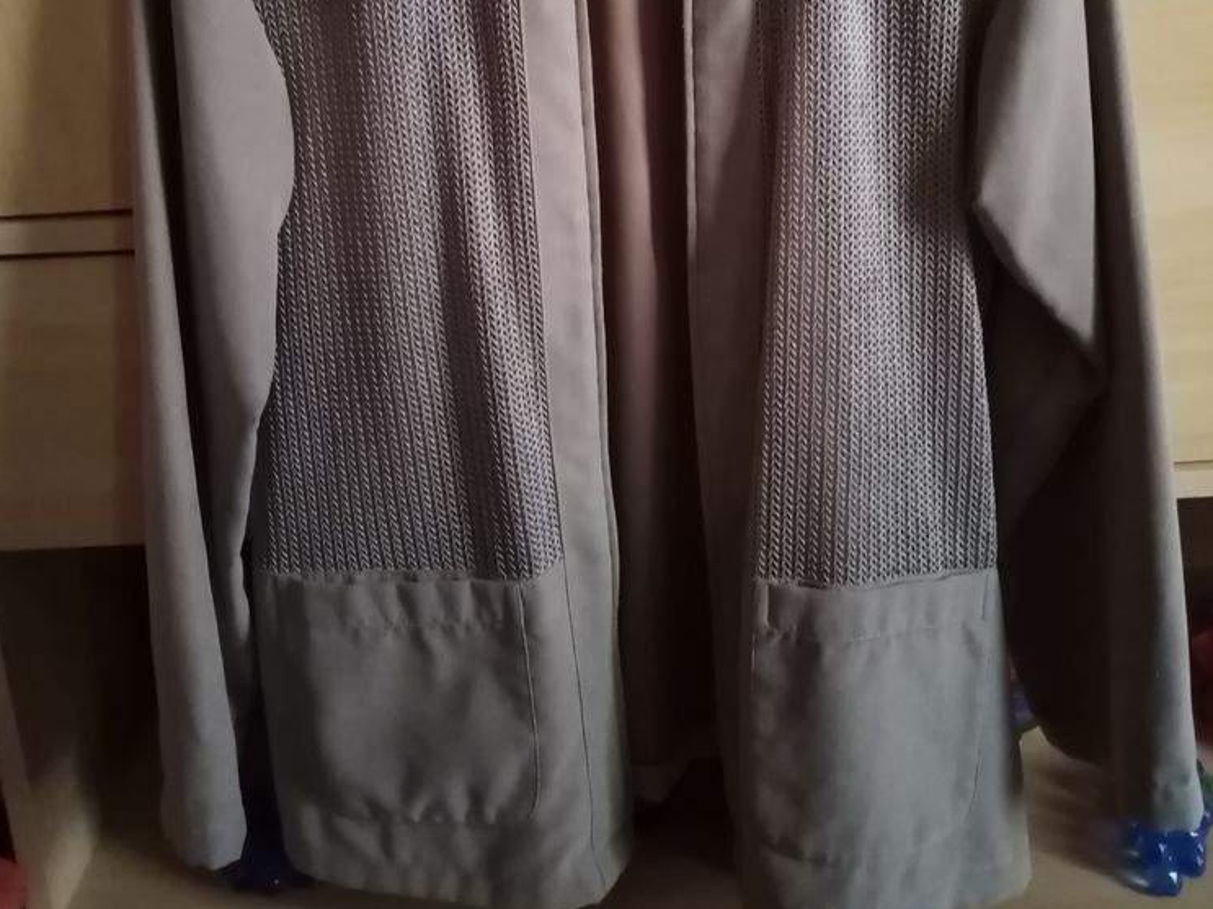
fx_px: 1226
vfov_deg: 39.1
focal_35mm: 35
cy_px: 178
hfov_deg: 52.6
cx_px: 604
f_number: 1.8
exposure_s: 1/20
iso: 1275
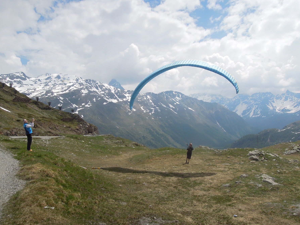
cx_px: 141
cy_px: 121
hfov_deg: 65.3
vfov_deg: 51.3
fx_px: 234
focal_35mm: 27
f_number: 5
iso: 160
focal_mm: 4.3
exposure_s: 1/1600
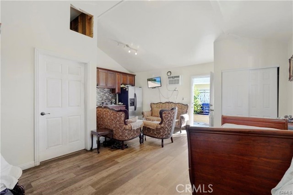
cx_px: 146
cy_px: 98
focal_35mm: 16
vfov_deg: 73.7
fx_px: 130
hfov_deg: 96.8
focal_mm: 16
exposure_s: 1/2.5
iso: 320
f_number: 5.6
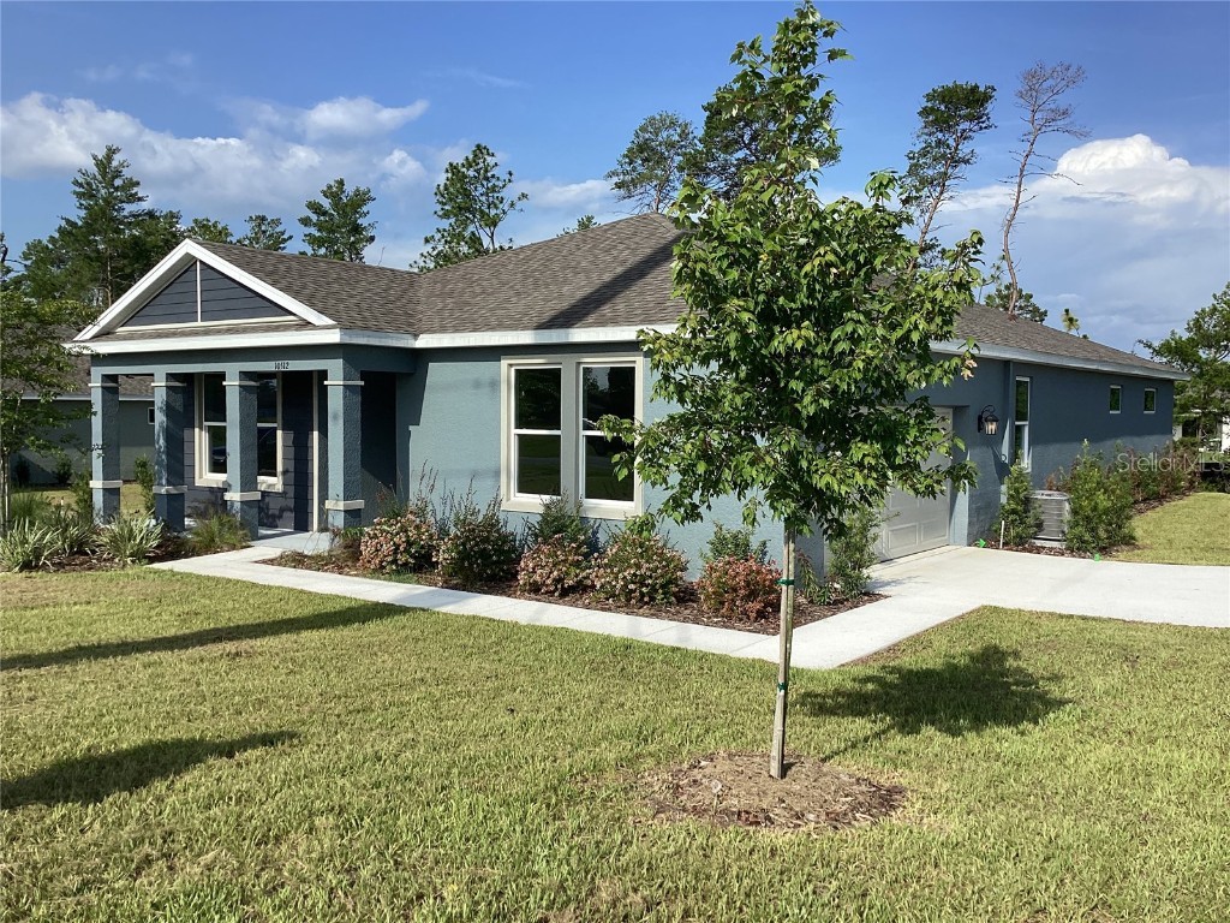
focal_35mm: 31
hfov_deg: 58.4
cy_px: 462
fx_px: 1102
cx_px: 615
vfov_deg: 45.4
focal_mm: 3.3
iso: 25
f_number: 2.4
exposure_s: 1/1481
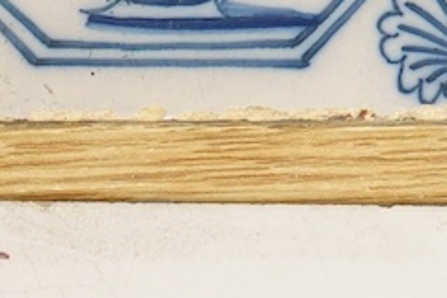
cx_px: -219
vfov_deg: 6.4
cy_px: 538
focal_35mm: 211
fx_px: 2620
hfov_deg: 9.5
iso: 2500
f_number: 7.1
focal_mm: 30
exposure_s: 1/160
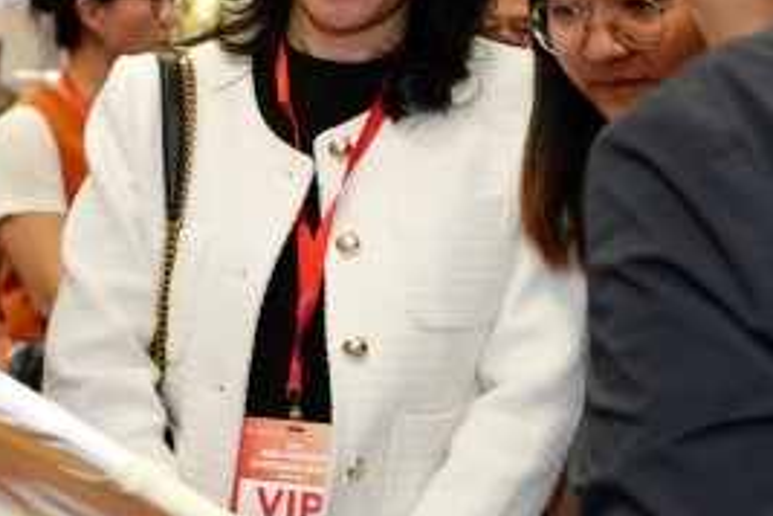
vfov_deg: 12.5
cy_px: 245
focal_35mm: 110
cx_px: 237
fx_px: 2362
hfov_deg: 18.5
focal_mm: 28
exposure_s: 1/200
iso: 640
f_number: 3.2
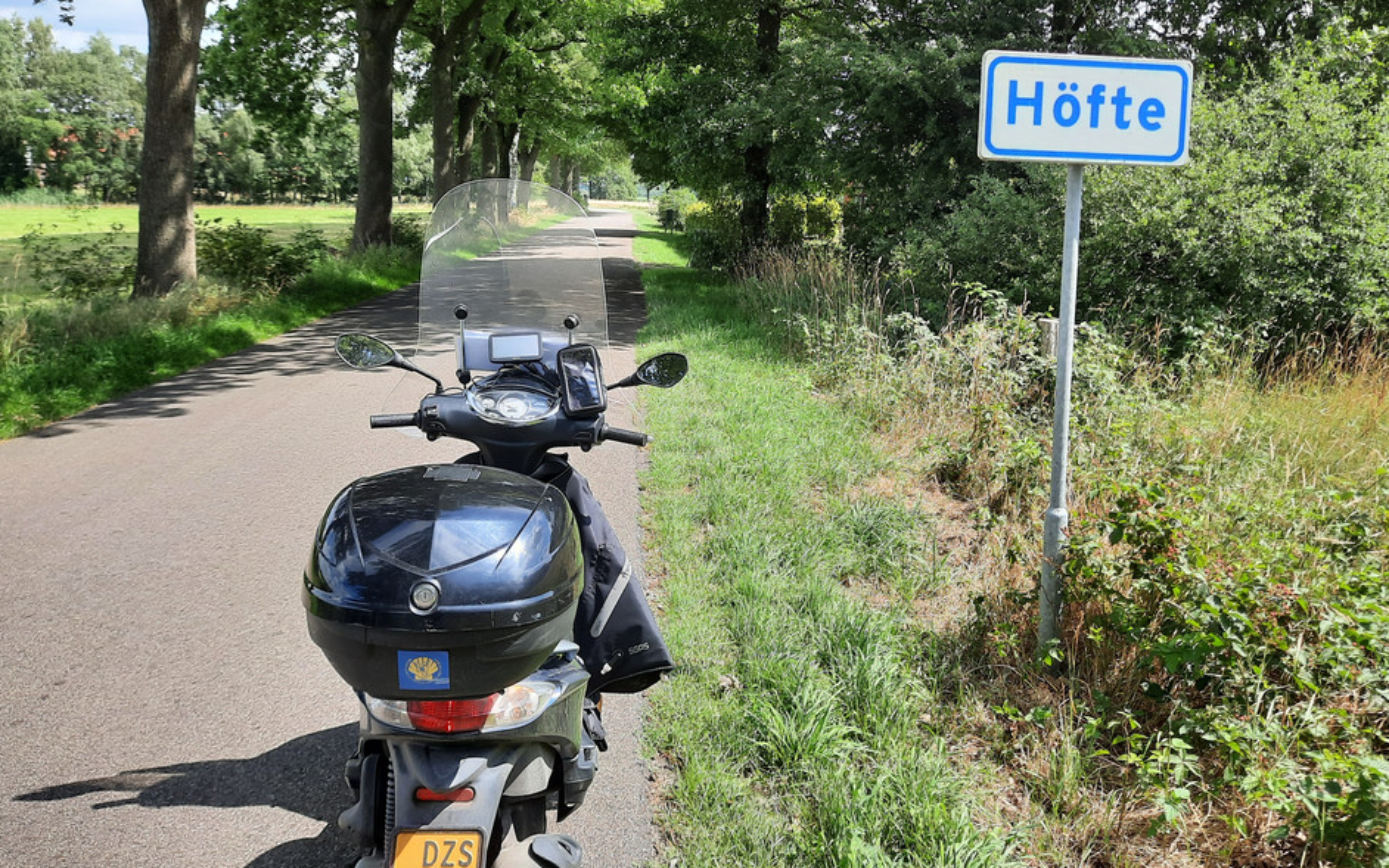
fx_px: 1136
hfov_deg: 62.8
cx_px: 759
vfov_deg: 41.8
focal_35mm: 30
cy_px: 388
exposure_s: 1/520
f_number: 2
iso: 32
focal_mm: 4.6
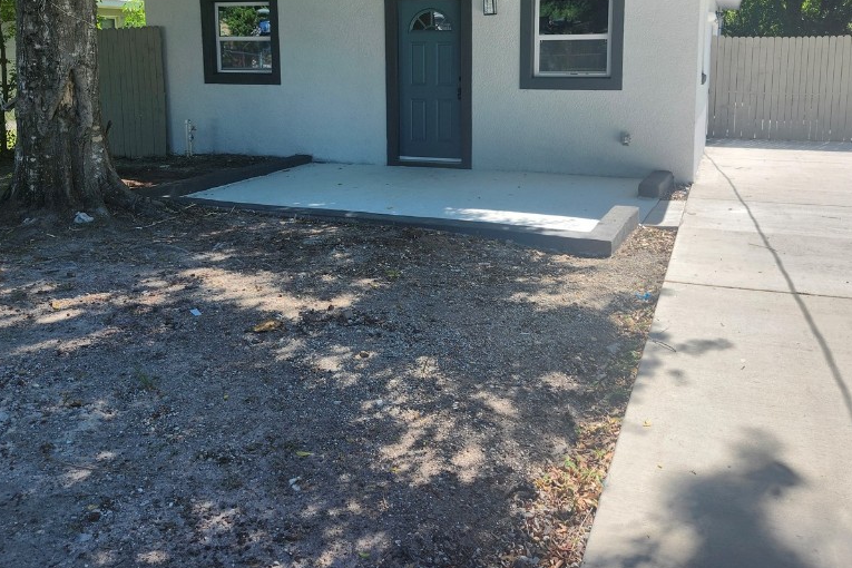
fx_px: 757
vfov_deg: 40.2
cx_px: 438
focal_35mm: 32
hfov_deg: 58.7
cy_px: 155
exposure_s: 1/827
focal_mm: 5.54
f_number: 1.8
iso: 25
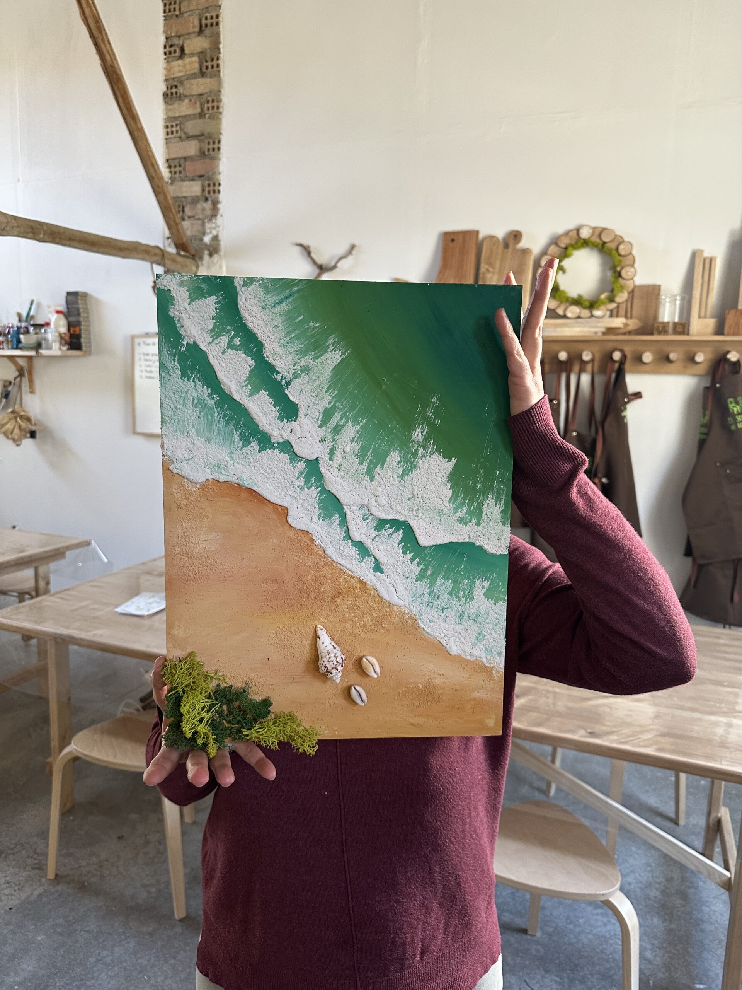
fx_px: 686
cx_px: 371
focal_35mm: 24
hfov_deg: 56.8
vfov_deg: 71.6
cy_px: 495
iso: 250
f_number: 1.78
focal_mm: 6.86
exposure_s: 1/100
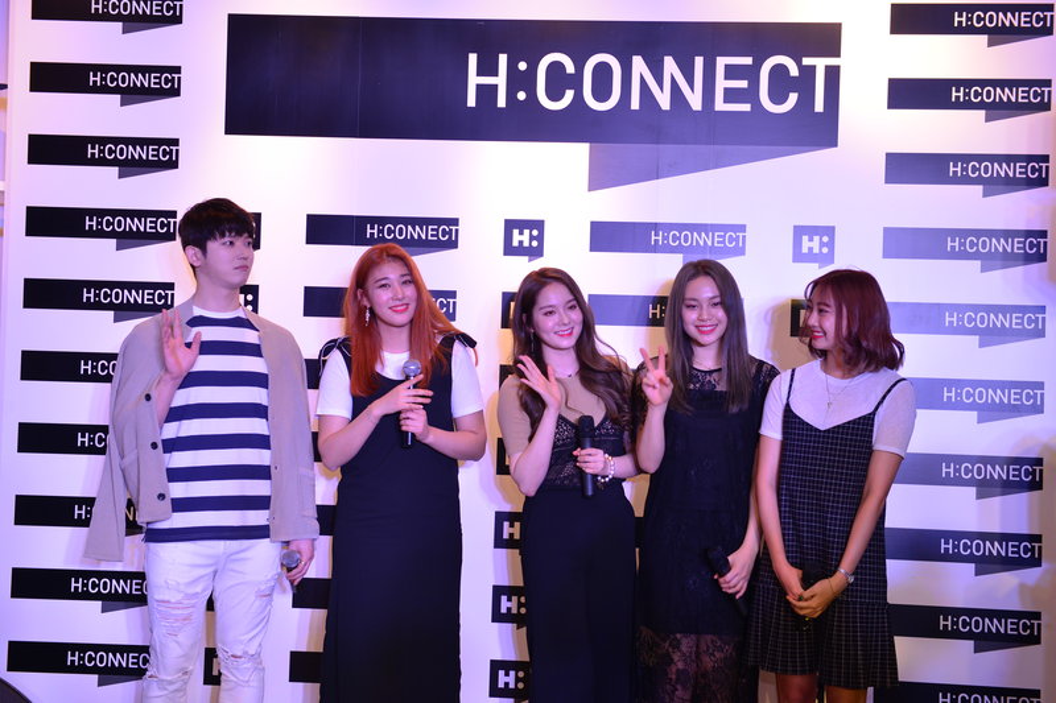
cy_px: 352
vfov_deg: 24.6
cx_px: 528
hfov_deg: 36.3
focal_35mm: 55
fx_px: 1613
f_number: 4
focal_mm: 55
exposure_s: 1/160
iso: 320
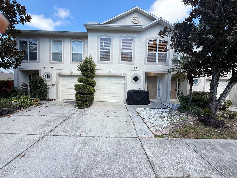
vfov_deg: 85.7
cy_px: 89
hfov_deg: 102.1
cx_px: 118
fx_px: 96
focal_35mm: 14
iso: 50
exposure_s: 1/436
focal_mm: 2.22
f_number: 2.2
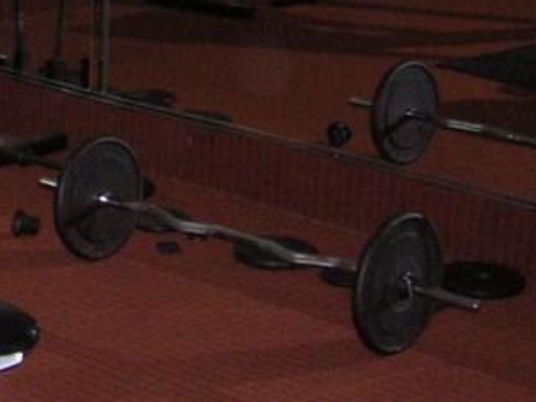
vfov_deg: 13.2
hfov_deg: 16.2
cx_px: -237
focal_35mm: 112
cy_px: 117
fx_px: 1734
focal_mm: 5.7
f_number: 2.9
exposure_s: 1/60.1
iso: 172
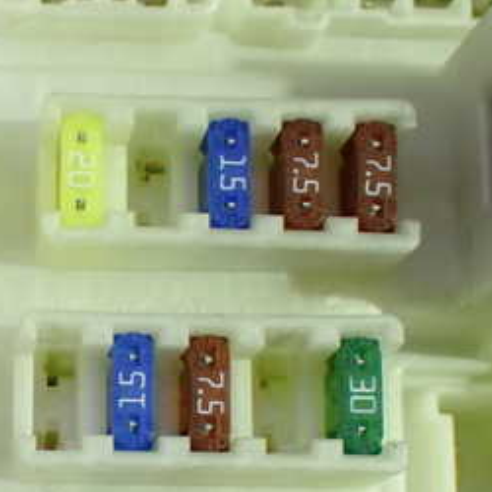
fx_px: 1399
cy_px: 409
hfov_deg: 19.3
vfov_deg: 19.7
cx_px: -20
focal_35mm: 87
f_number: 2.8
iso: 1000
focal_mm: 7.31
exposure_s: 1/40
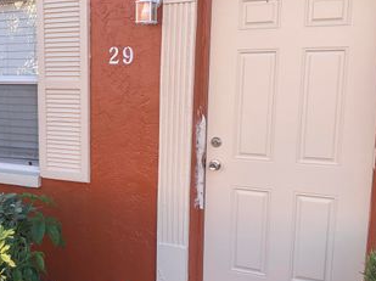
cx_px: 94
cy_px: 158
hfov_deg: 39.4
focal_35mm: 47
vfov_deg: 30.8
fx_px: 510
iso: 16
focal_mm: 3
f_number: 1.8
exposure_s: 1/194
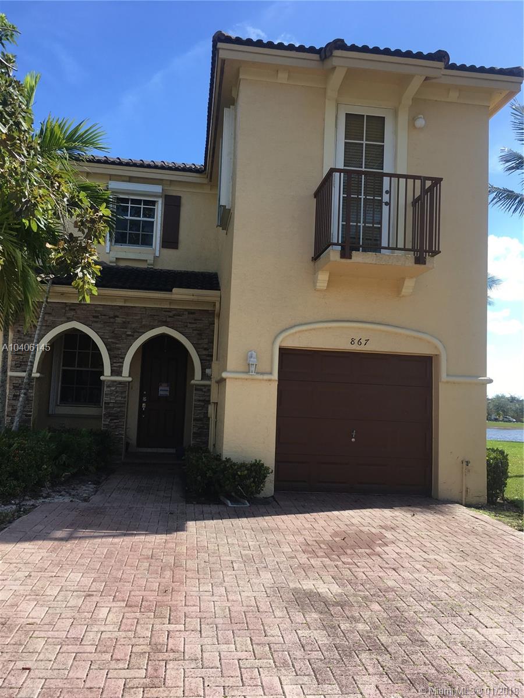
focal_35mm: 29
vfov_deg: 61.7
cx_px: 262
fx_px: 585
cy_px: 349
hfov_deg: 48.2
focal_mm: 4.15
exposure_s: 1/712
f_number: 2.2
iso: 25
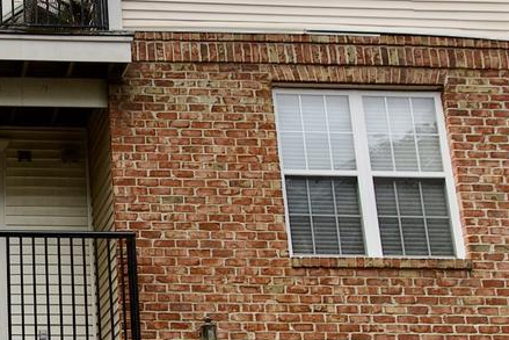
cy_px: 235
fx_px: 990
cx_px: -68
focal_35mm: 70
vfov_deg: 19.4
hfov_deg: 26.3
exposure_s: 1/250
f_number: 7.1
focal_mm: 10
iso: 125
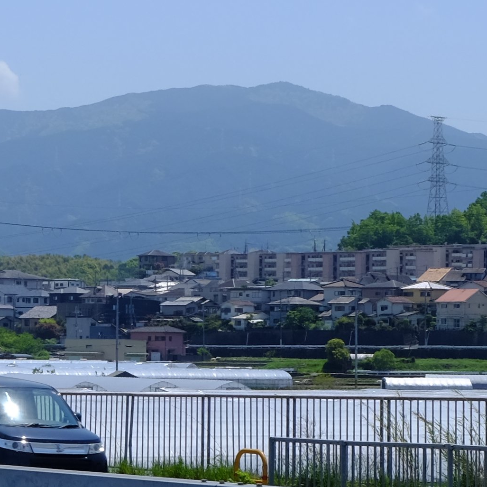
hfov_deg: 11.3
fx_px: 2451
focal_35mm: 154
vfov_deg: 11.3
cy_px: 197
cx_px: 21
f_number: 8
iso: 200
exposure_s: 1/480
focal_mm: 25.4
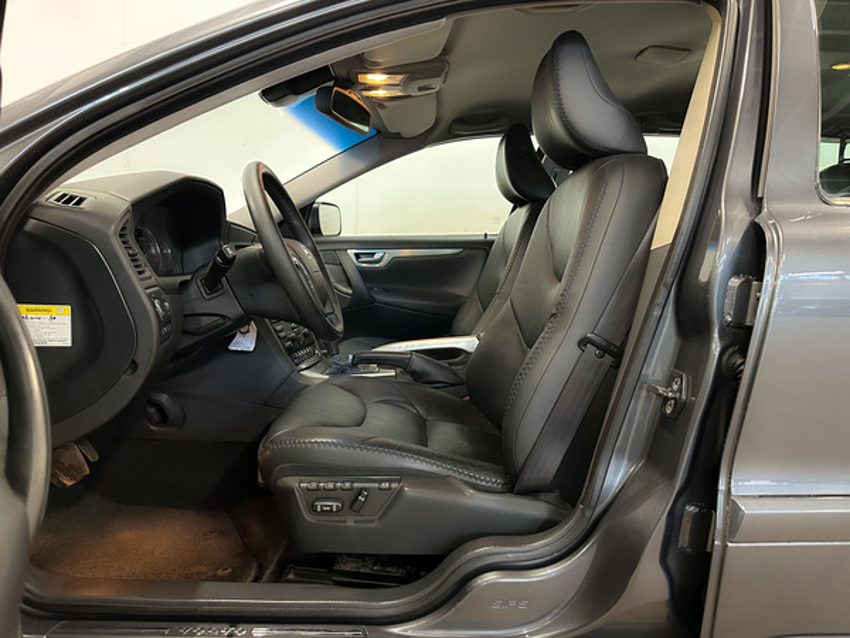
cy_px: 319
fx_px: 589
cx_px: 425
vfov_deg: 56.8
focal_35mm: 24
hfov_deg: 71.6
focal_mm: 6.86
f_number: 1.8
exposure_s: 1/40
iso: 1000
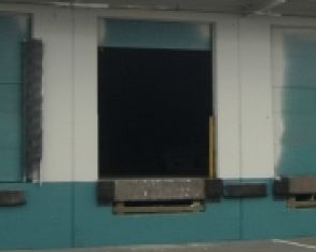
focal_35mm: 109
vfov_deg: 14.0
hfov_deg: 17.6
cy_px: 52
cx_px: 203
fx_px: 1019
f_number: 3.1
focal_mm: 8.2
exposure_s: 1/320
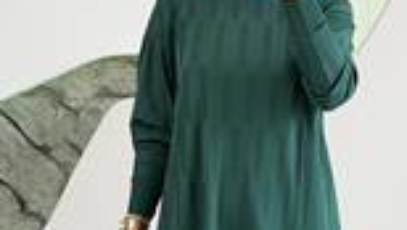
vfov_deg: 8.7
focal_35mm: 140
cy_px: 178
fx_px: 1512
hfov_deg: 15.3
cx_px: 233
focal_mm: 6.76
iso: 50
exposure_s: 1/131
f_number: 1.78
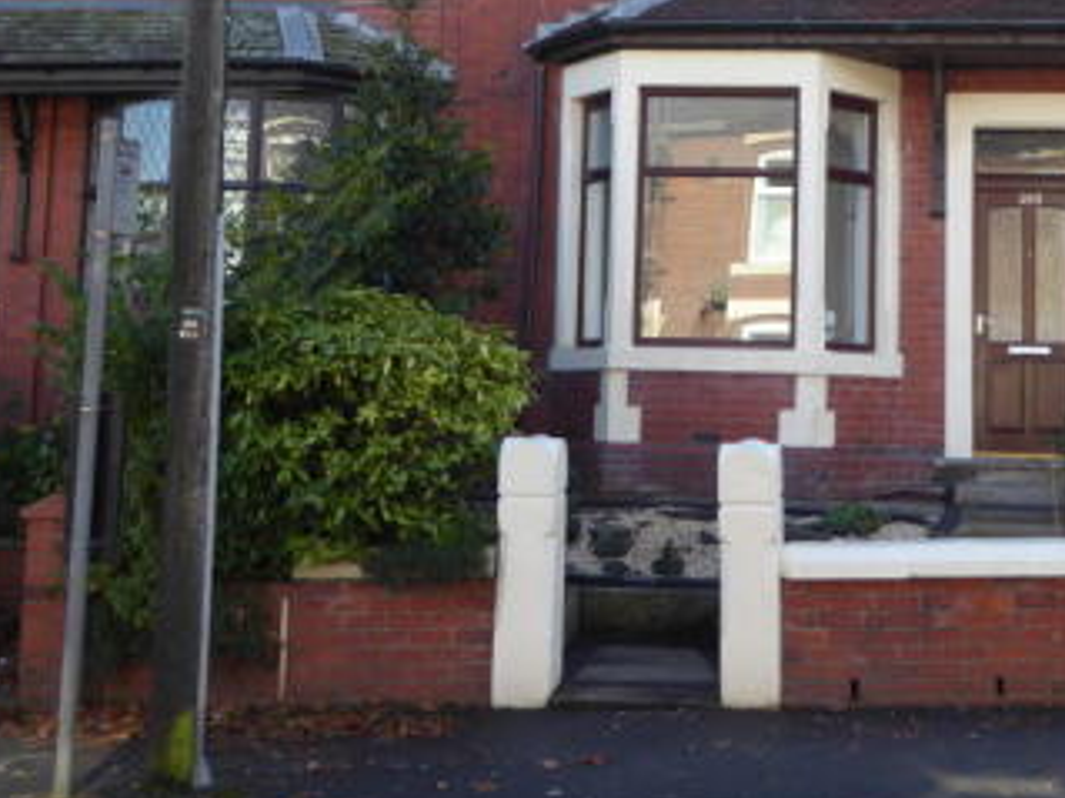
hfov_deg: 29.9
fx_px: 1968
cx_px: 770
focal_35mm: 64
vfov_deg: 22.4
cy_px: 105
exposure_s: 1/125
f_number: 3.7
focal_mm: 6.3
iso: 80
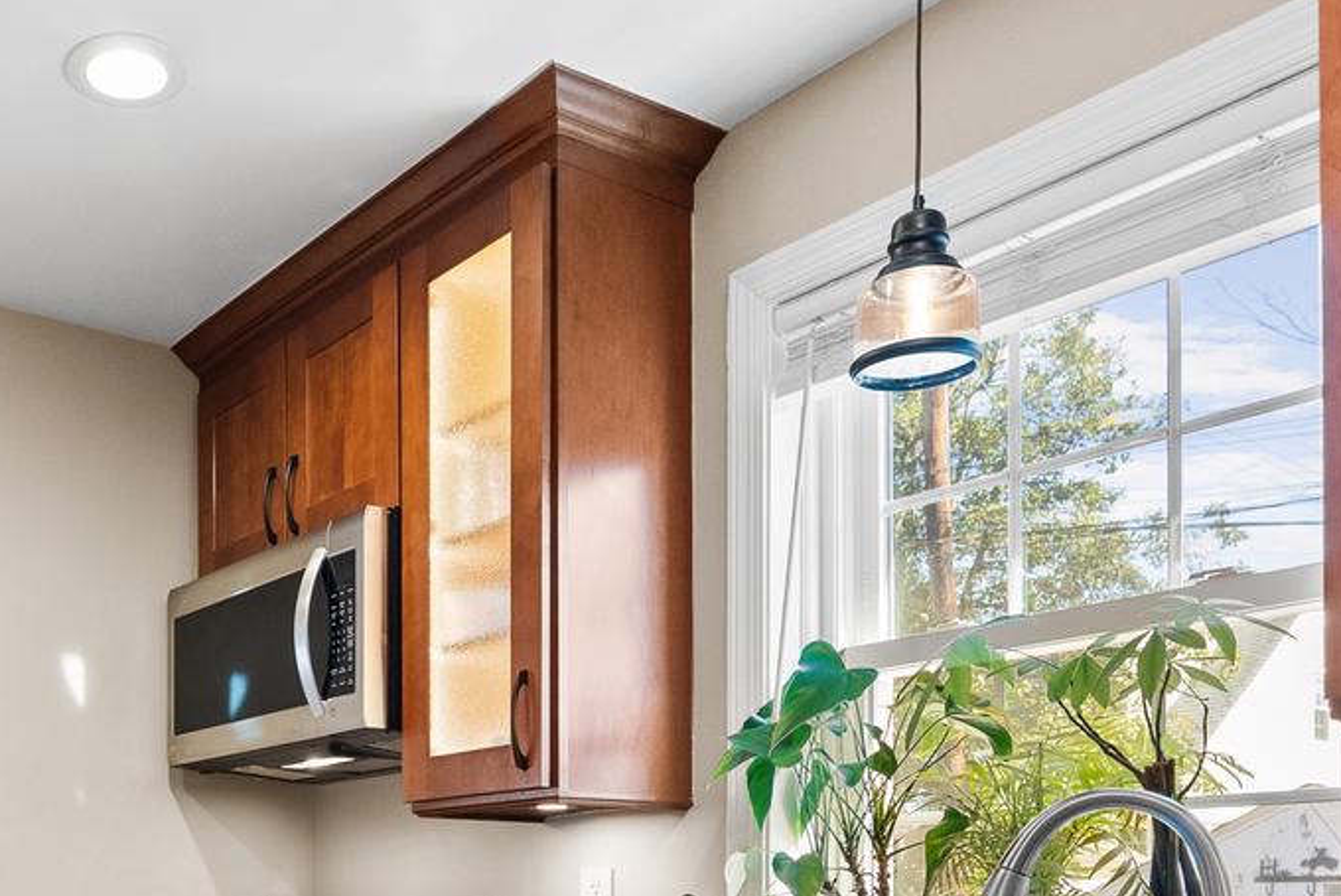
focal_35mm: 36
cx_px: 262
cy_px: 929
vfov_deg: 33.3
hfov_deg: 49.9
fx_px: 1342
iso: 1250
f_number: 4
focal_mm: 17
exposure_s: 1/25
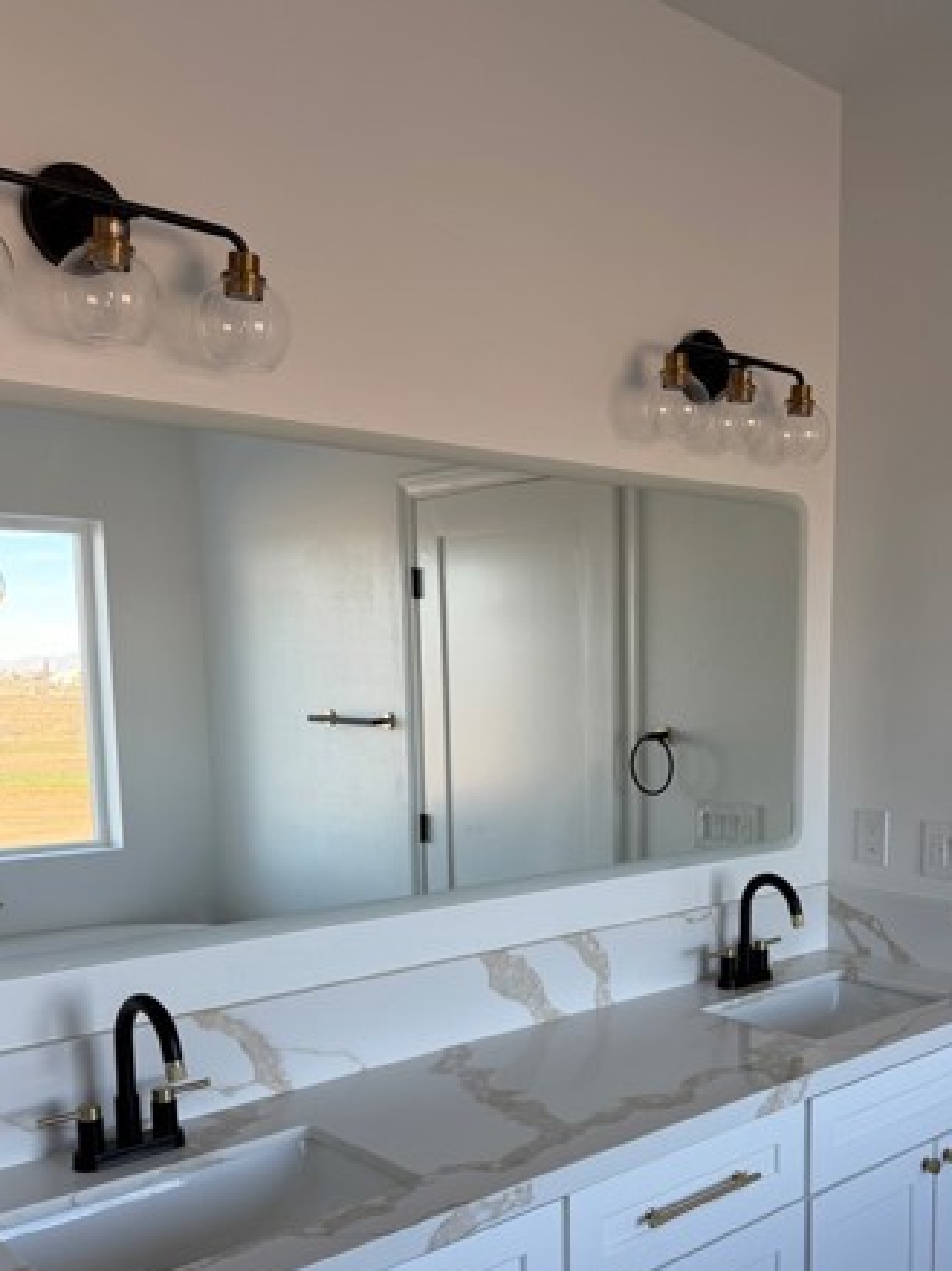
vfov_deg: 51.6
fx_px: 1284
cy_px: 848
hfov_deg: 40.1
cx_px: 642
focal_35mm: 35
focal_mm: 6.76
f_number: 1.78
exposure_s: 1/201
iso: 80
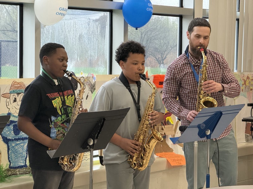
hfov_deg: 16.4
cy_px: 94
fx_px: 877
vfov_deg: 12.3
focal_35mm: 120
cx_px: 126
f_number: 2.8
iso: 500
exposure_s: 1/120
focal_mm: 15.66
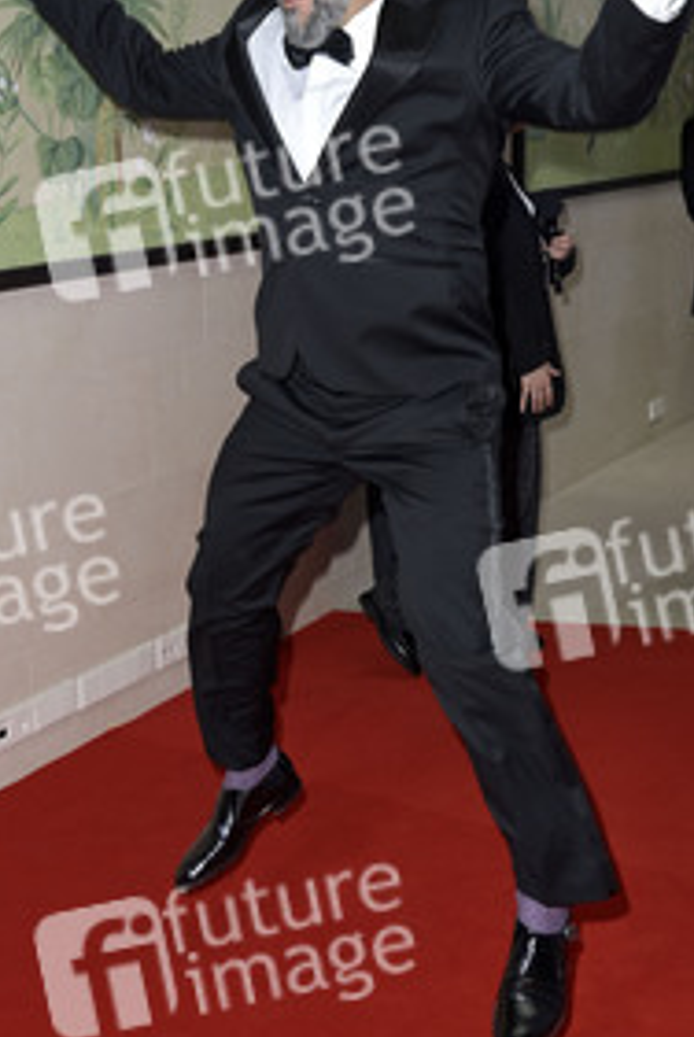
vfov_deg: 36.7
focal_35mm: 54
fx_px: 1558
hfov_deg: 25.1
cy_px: 399
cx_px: 332
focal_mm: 38
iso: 640
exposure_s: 1/250
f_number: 5.6
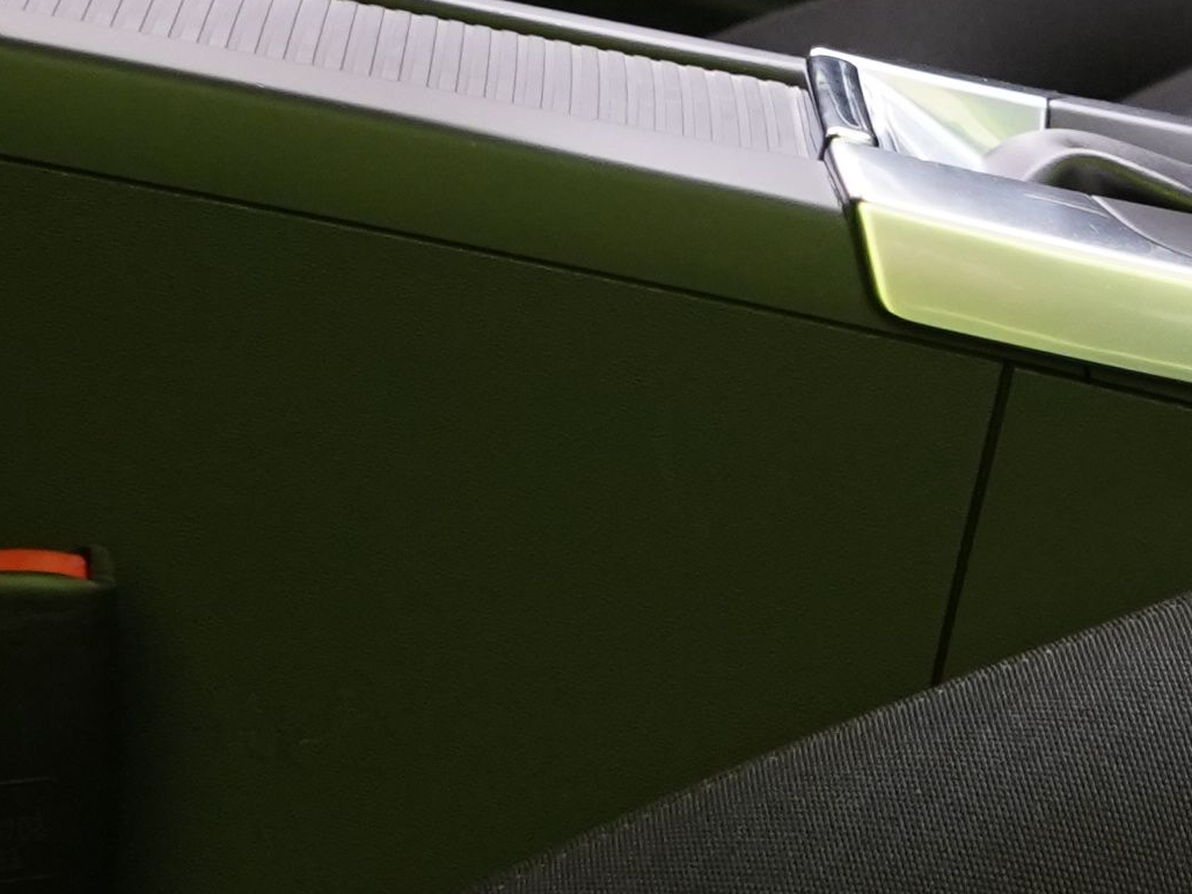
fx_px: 5407
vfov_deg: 9.3
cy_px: -179
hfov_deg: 12.4
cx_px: 1164
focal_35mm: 157
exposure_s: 1/20
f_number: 5
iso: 1600
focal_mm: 28
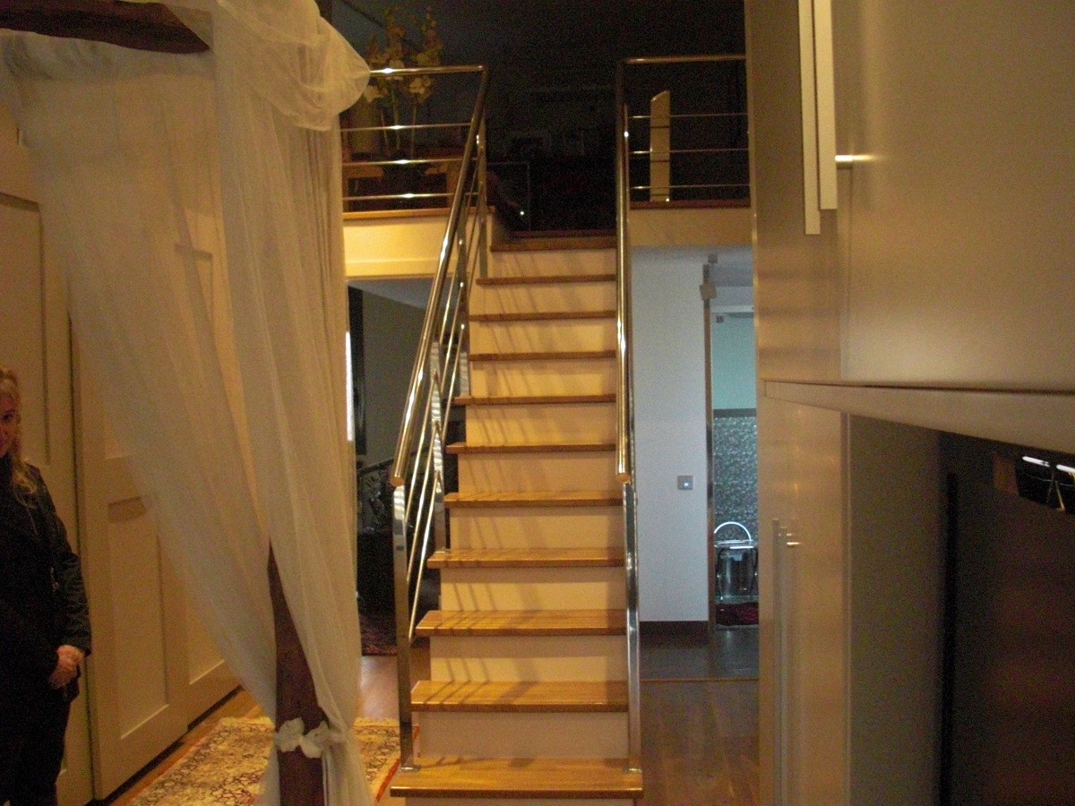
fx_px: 1118
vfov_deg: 39.7
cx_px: 538
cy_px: 403
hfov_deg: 51.4
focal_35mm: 36
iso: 800
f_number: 2.8
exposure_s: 1/100
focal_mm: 6.3
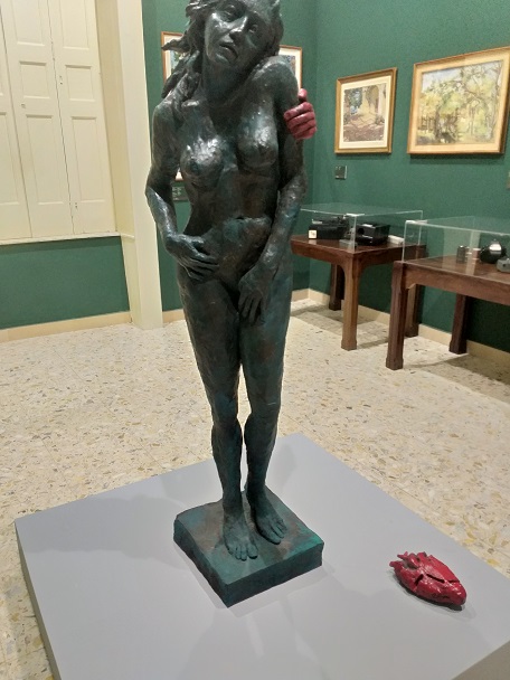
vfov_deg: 67.3
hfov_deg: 53.1
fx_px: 511
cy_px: 340
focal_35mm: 26
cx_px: 255
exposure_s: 1/25
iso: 320
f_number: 1.7
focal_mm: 3.93
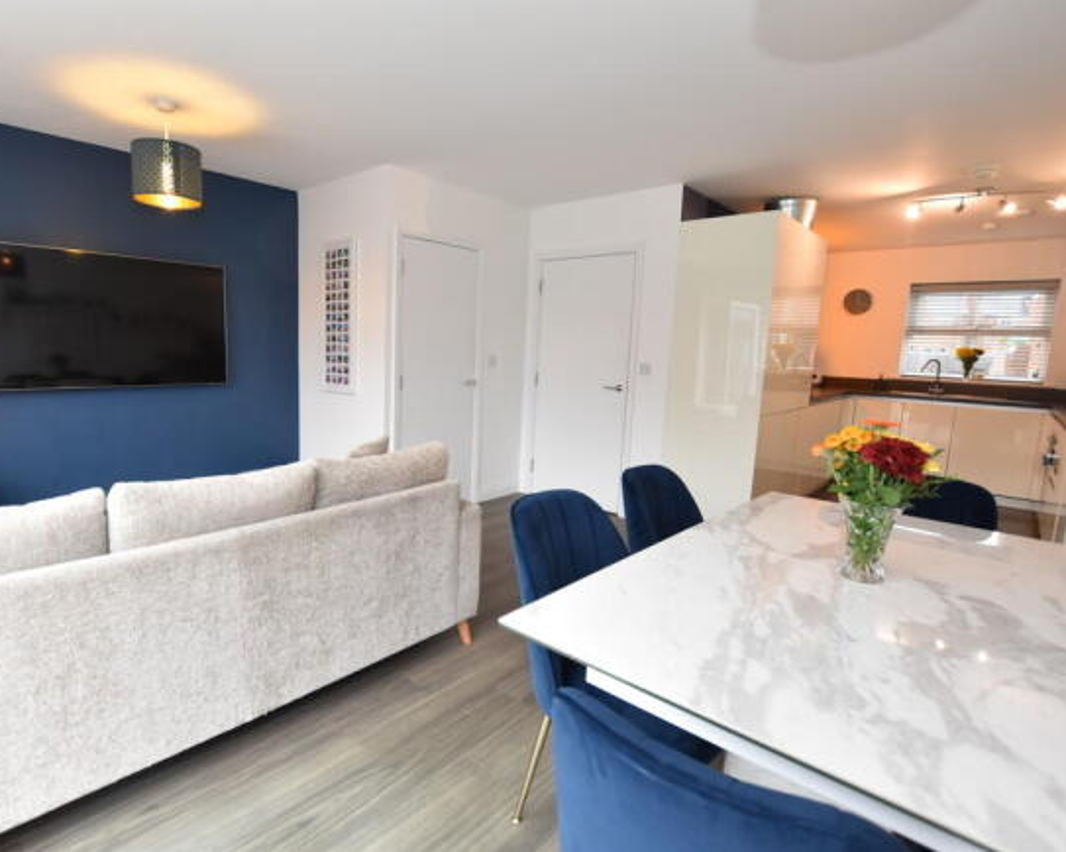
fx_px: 536
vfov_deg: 76.9
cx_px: 456
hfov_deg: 89.1
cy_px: 427
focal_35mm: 17
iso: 800
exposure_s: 1/80
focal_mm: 10
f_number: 4.5
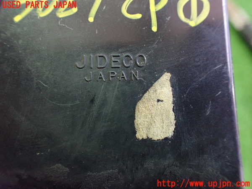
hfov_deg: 60.0
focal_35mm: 30
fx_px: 218
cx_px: 126
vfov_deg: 46.8
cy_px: 94
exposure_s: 1/30
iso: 800
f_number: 2.3
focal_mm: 5.4
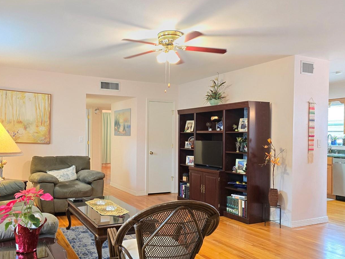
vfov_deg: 46.8
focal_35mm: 30
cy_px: 138
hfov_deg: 59.1
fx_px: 299
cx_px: 127
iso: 800
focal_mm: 6.3
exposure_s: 1/120
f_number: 1.7
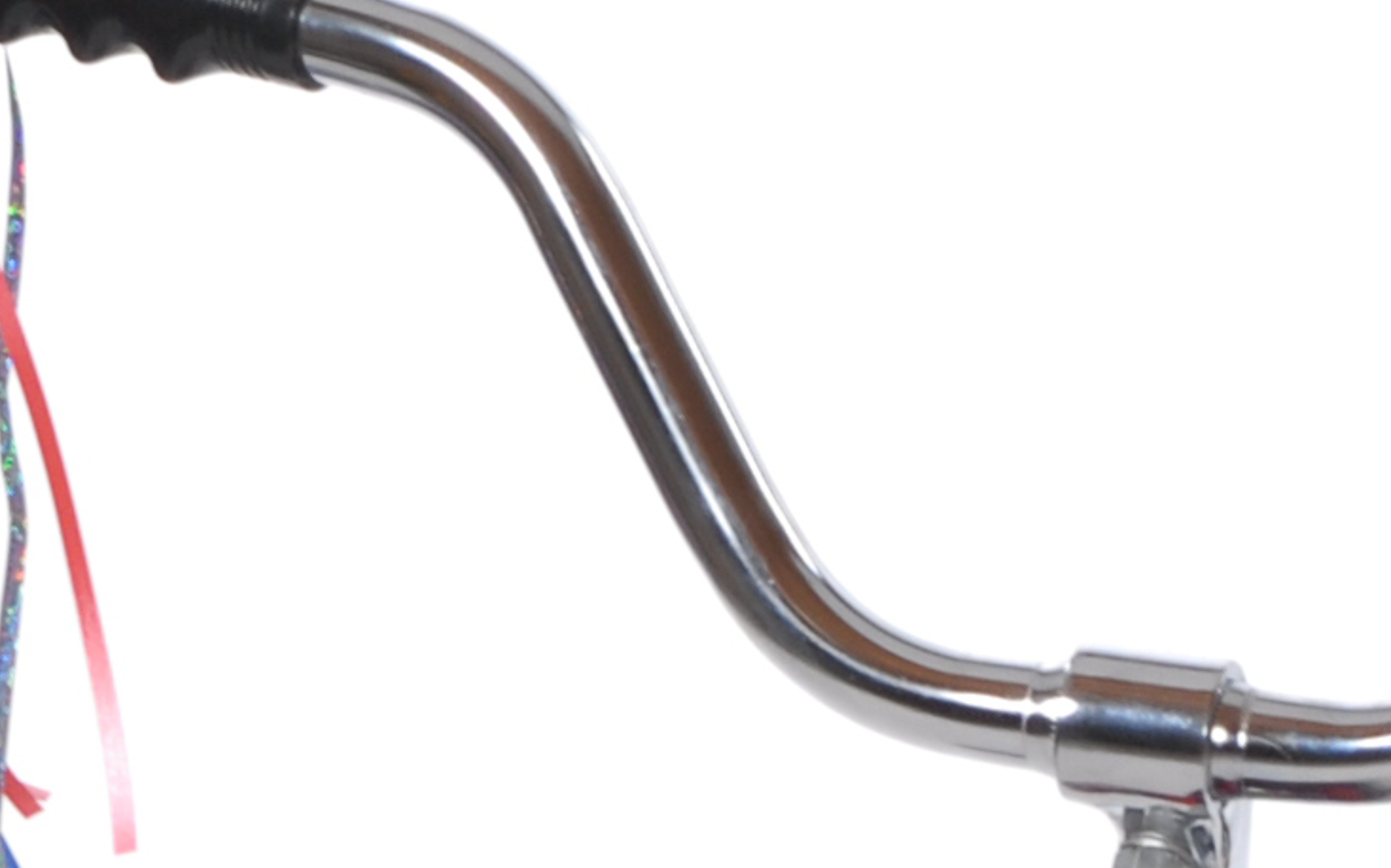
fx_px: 18344
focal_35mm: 484
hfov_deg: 4.3
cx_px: 2366
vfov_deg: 2.7
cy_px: 1859
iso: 200
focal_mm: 60
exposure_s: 1/125
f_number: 11
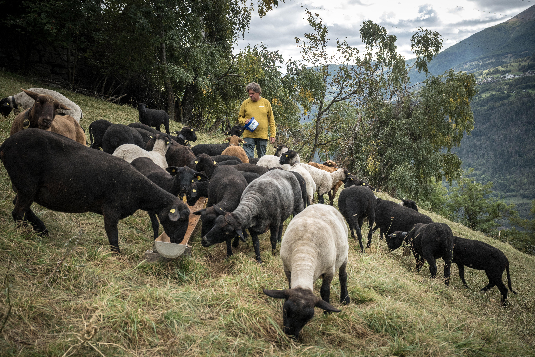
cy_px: 178
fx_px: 565
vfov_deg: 35.1
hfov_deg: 50.7
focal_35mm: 38
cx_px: 268
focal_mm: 38
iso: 640
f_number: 5.6
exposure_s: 1/1000
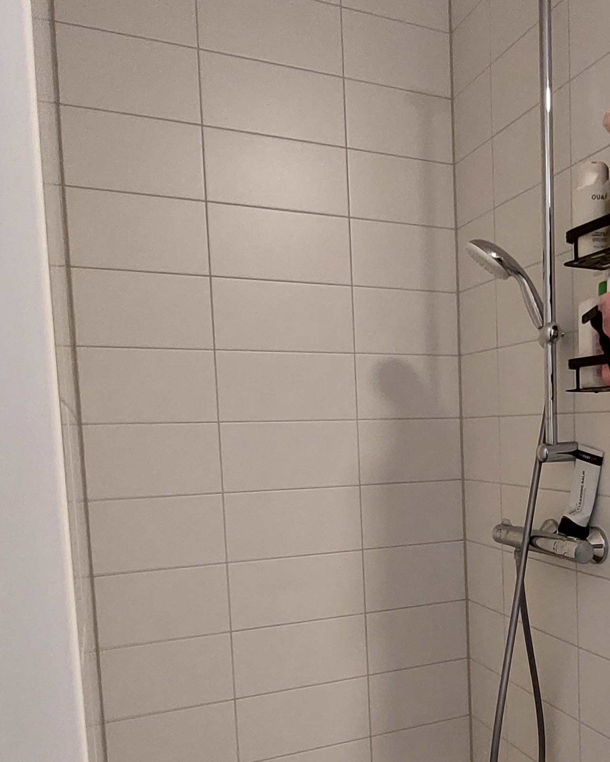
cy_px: 498
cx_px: 509
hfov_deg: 43.2
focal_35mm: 32
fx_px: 722
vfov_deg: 54.7
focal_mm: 1.74
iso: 320
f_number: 2.2
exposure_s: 1/50
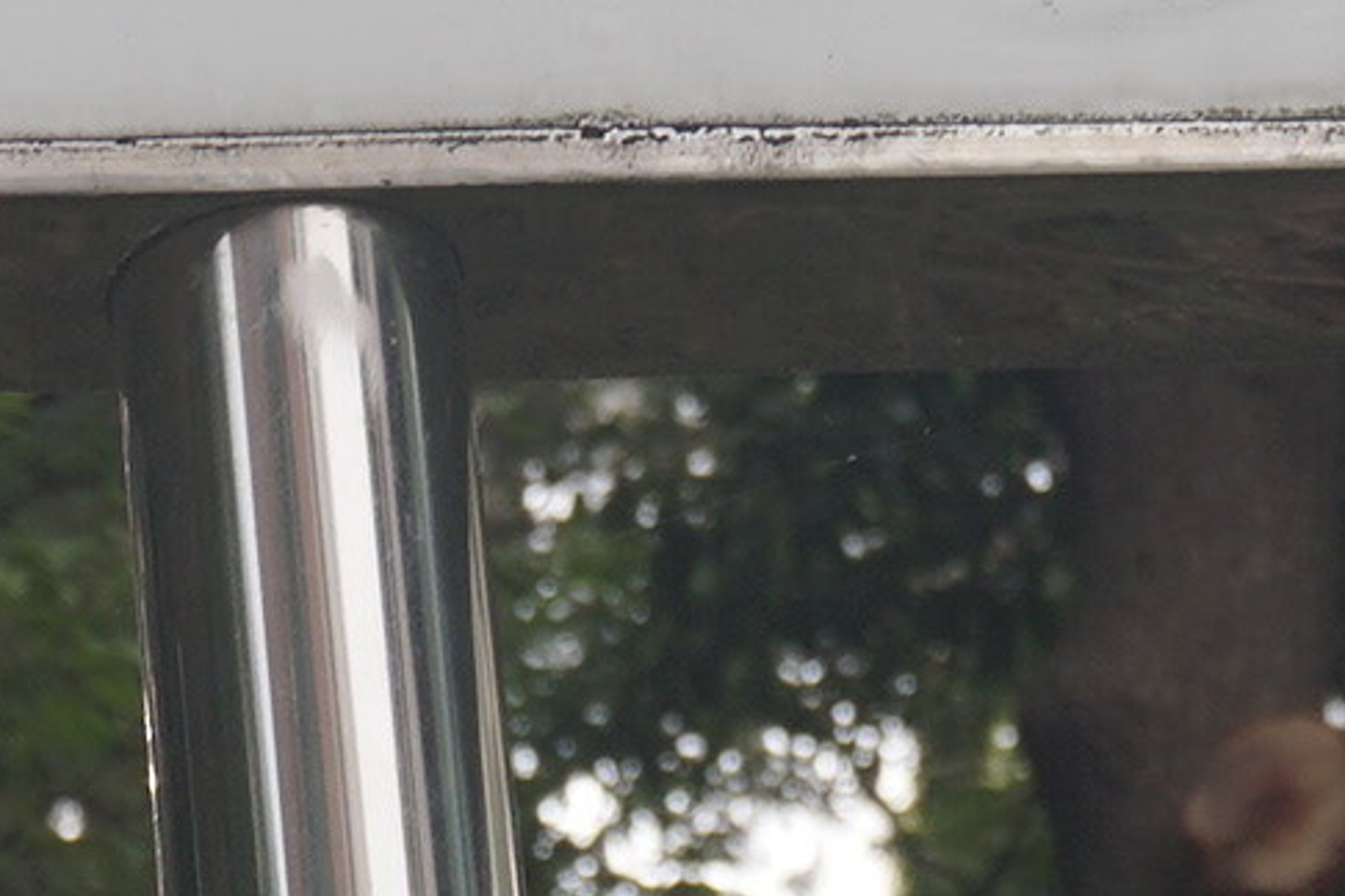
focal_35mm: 270
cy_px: -653
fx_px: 10087
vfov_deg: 5.0
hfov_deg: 7.6
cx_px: 293
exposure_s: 1/80
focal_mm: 32
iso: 100
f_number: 7.1
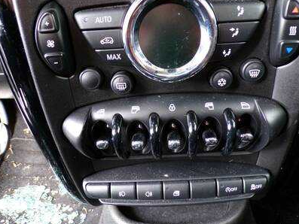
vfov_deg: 48.2
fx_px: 251
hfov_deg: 61.6
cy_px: 104
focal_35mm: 29
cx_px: 160
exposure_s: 1/17
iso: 338
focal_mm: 4.3
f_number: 3
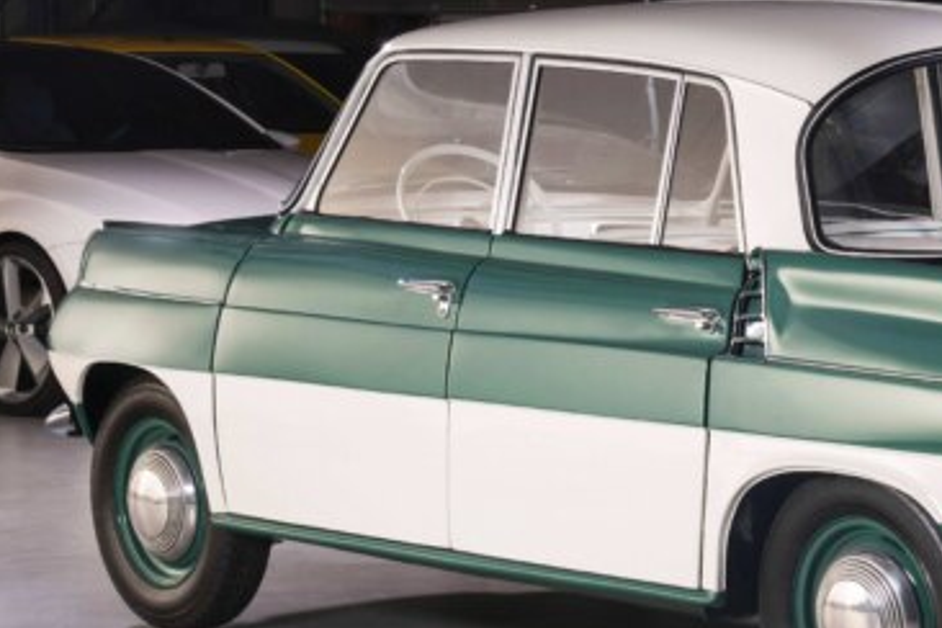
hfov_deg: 13.9
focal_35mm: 147
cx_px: 813
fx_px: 3846
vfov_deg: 9.3
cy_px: 242
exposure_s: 2.5
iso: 100
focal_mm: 70
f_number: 11
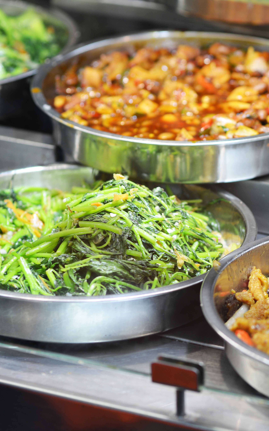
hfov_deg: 8.5
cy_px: 177
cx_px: 247
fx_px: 1807
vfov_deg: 13.6
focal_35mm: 154
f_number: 2.8
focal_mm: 85
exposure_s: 1/80
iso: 250
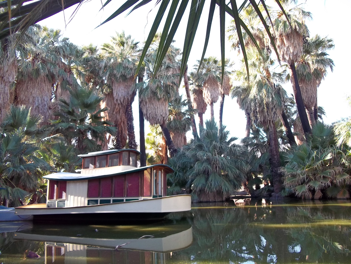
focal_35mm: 32
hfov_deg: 56.8
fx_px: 324
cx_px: 176
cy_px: 132
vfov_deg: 44.2
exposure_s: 1/160
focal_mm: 5.7
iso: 80
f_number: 2.9
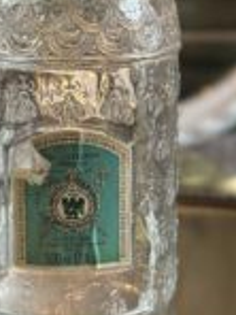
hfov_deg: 11.4
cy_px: 117
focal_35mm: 130
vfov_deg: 15.2
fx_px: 1182
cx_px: 81
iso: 200
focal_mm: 6.86
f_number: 1.78
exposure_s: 1/60
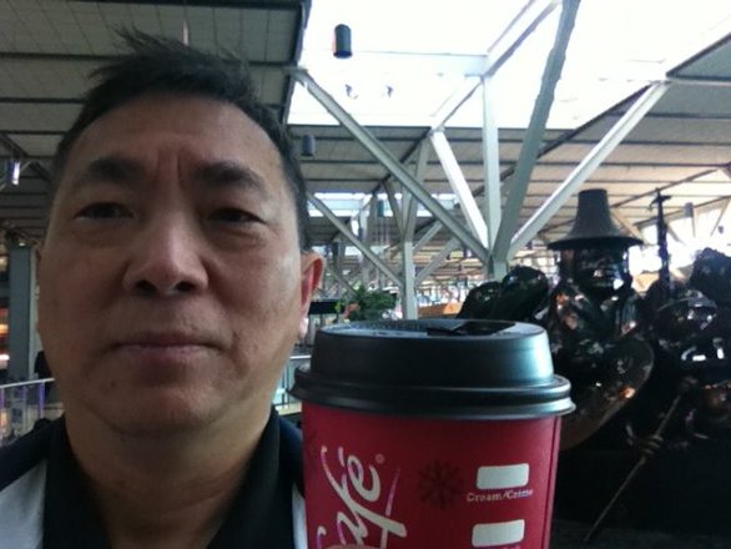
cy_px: 274
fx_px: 739
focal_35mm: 35
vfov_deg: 40.7
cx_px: 366
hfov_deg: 52.6
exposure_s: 1/120
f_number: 2.4
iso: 125
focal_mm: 3.85
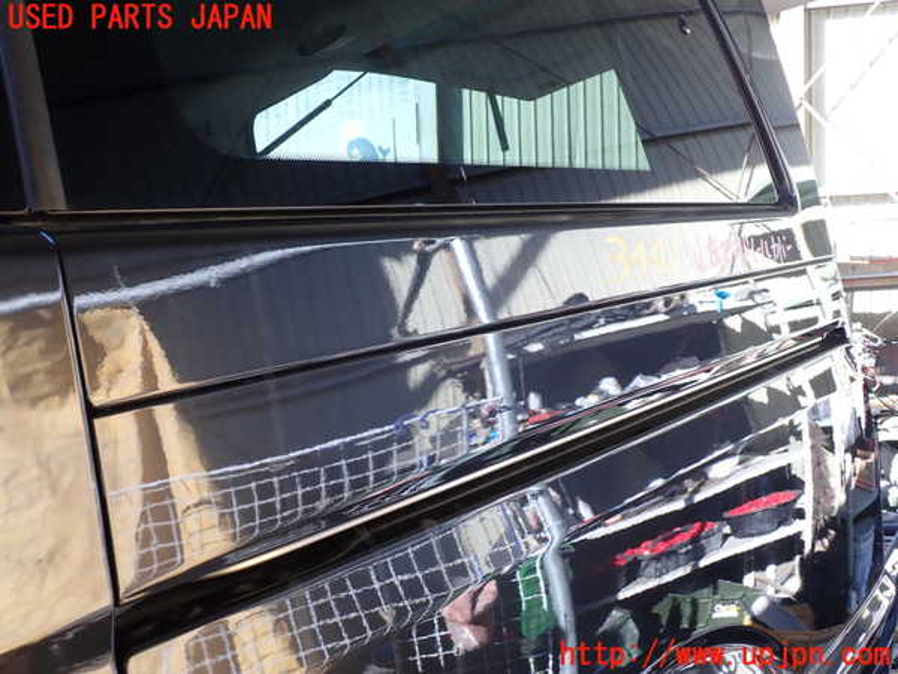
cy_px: 337
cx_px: 449
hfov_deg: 60.0
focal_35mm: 30
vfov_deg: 46.8
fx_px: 778
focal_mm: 5.4
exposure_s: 1/60
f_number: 3.2
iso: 100
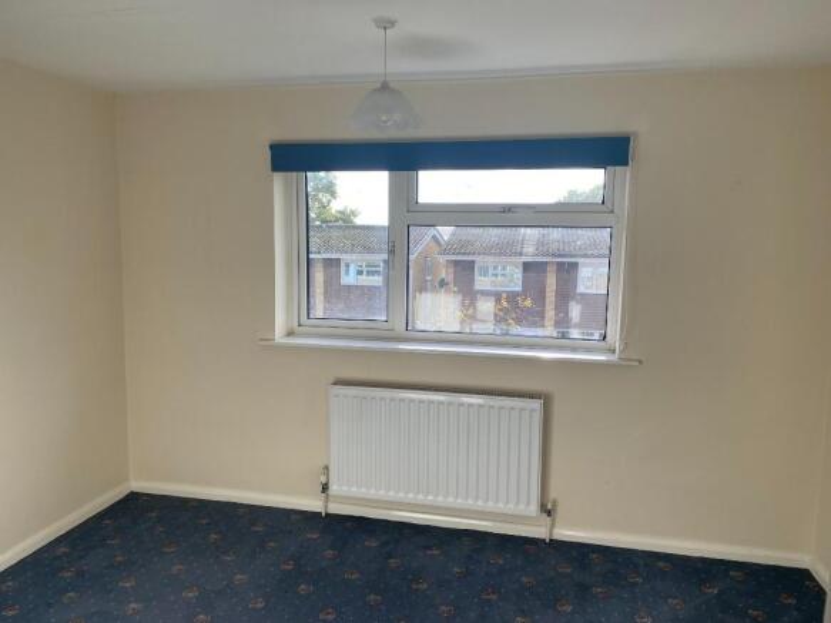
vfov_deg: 53.0
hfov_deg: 67.3
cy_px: 312
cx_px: 416
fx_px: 624
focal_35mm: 26
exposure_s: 1/529
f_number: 1.8
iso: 32
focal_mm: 4.25
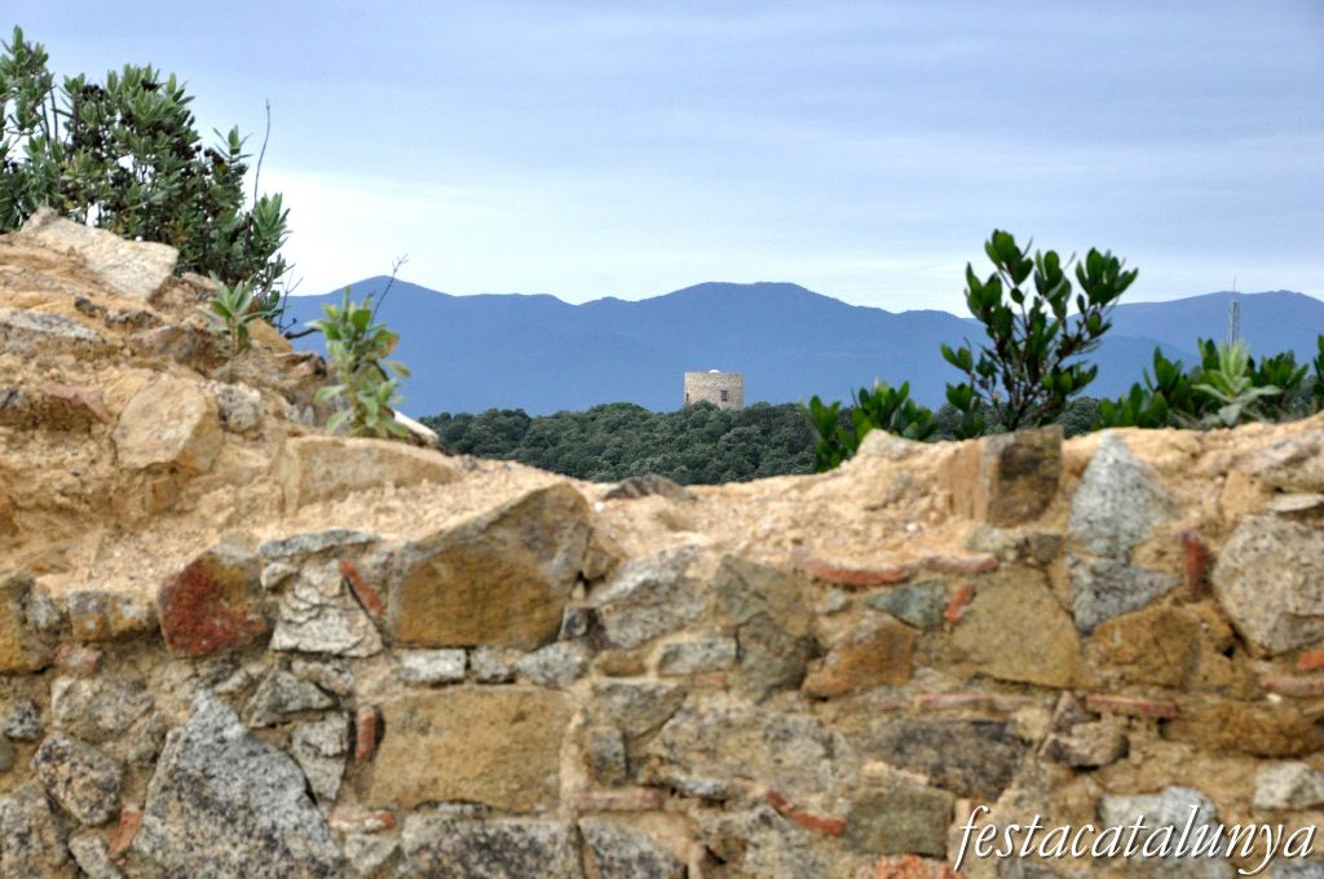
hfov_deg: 19.5
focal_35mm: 105
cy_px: 440
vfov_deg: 13.0
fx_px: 3857
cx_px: 662
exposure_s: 1/500
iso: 1600
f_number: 11
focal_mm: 70
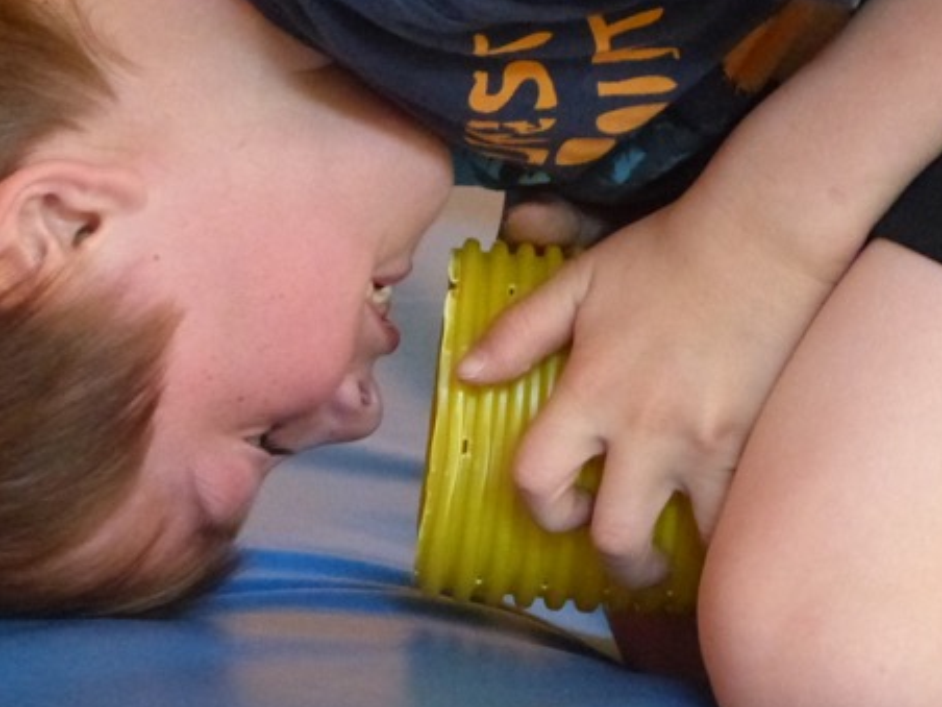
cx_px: 398
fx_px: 12164
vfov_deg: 3.3
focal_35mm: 447
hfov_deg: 4.4
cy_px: 286
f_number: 2.8
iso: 1600
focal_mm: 47.4
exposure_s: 1/80
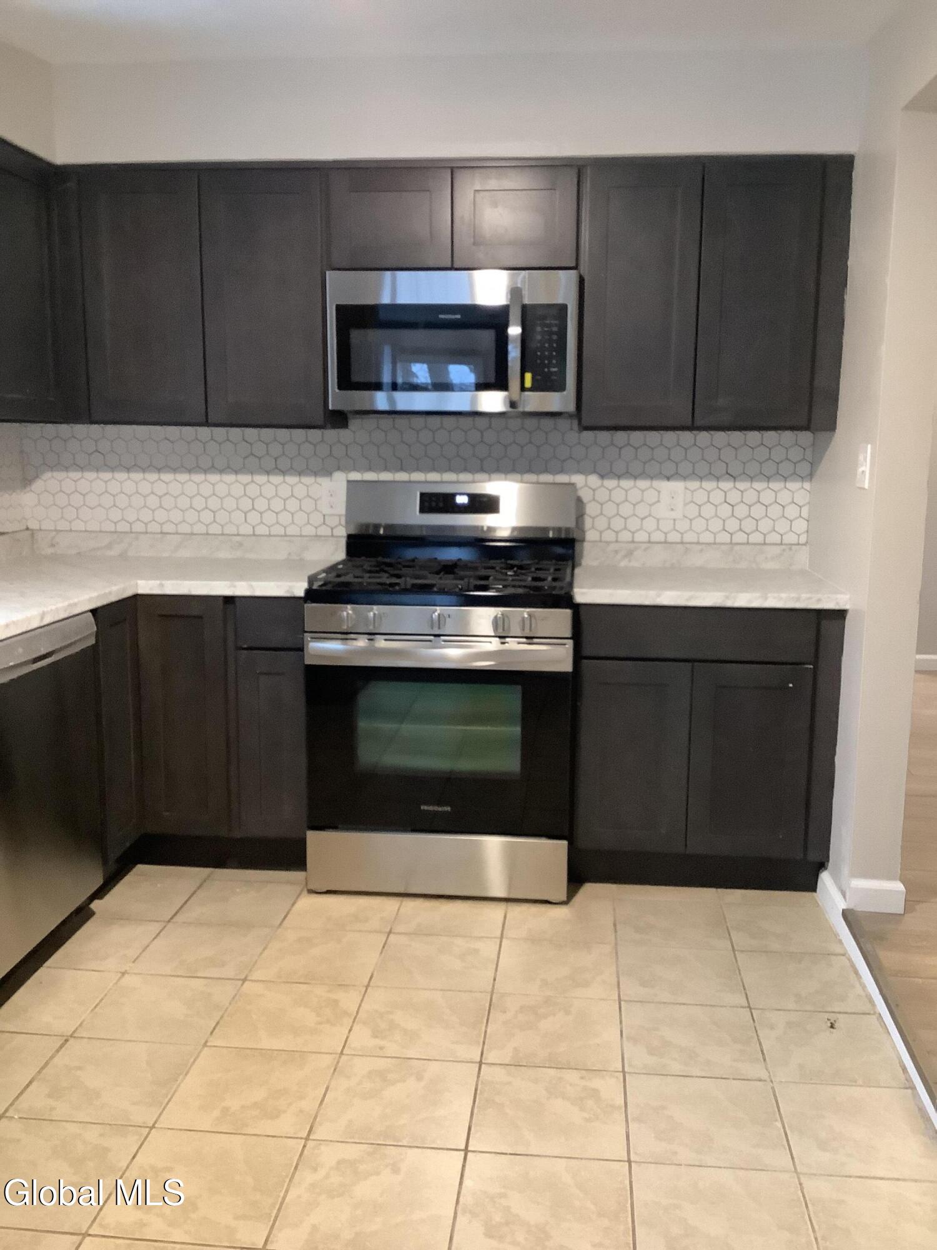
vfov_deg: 58.4
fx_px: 1119
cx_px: 468
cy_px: 625
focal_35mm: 31
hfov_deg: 45.4
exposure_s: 1/33
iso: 400
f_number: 2.4
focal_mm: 3.3
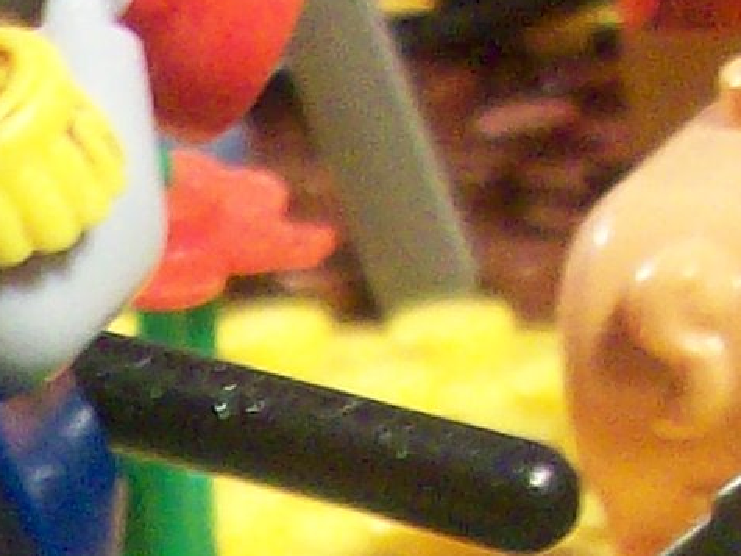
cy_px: 1401
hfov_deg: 8.2
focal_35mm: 235
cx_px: -395
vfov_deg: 6.0
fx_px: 5029
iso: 160
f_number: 2.8
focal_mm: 5.7
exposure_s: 1/24.3
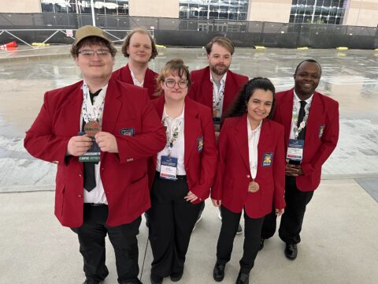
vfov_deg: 53.1
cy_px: 142
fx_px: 284
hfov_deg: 67.3
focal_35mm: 26
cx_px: 189
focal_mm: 5.1
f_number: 1.6
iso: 125
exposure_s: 1/71
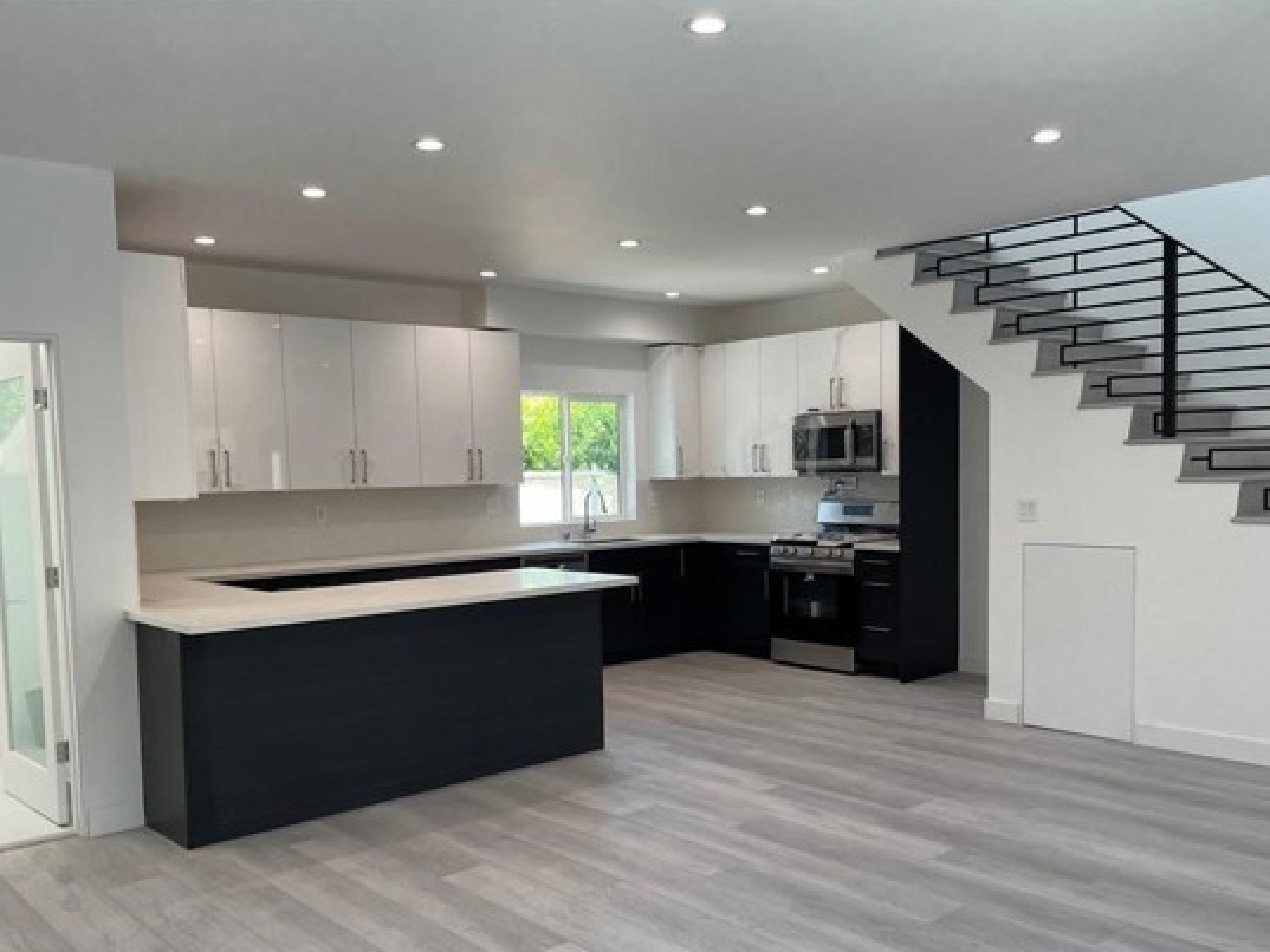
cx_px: 650
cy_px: 557
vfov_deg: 45.3
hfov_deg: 58.3
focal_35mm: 31
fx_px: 1138
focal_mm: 4.2
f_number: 1.6
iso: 50
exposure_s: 1/120
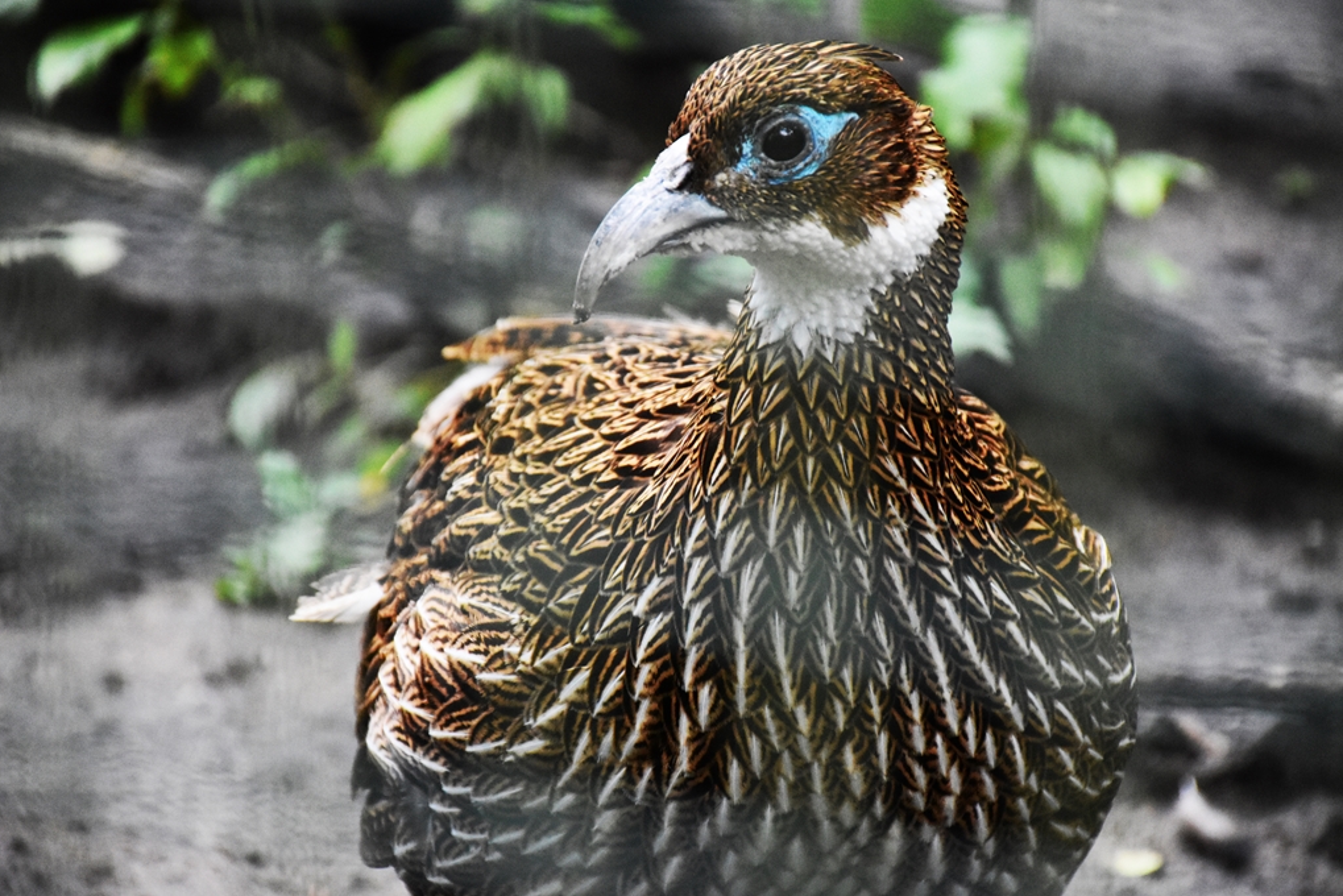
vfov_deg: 6.5
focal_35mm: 211
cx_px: 673
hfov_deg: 9.7
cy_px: 447
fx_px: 7873
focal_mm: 140
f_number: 5.6
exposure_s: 1/500
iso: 6400
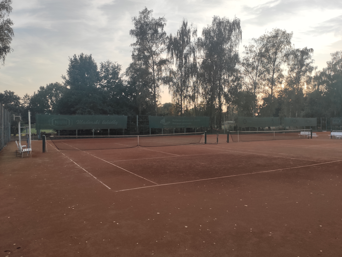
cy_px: 128
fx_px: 257
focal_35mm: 26
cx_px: 171
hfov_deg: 67.3
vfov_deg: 53.1
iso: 112
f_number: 1.75
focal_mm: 4.77
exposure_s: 1/993
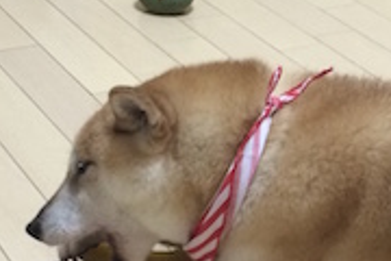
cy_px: 178
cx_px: 324
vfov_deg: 12.8
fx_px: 1162
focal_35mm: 107
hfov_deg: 18.9
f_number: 2.2
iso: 125
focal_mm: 4.15
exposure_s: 1/30
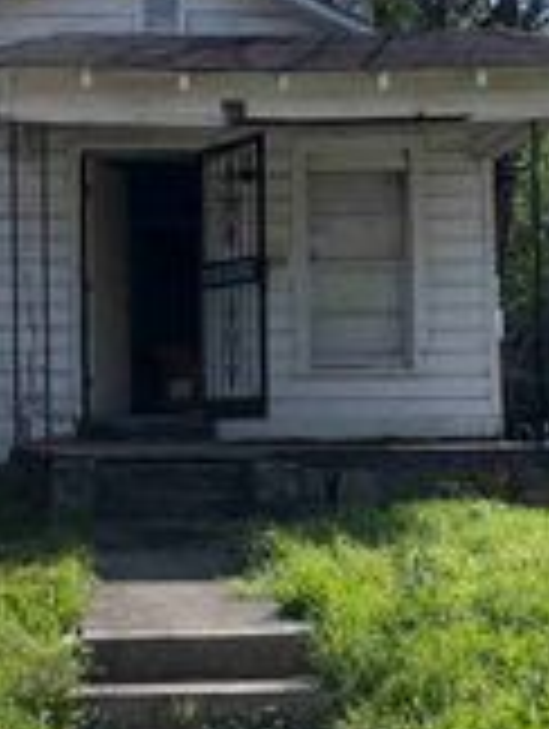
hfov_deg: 19.7
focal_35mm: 74
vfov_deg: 26.3
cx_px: 104
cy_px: 344
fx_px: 1561
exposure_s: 1/8621
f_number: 1.78
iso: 50
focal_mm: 6.76
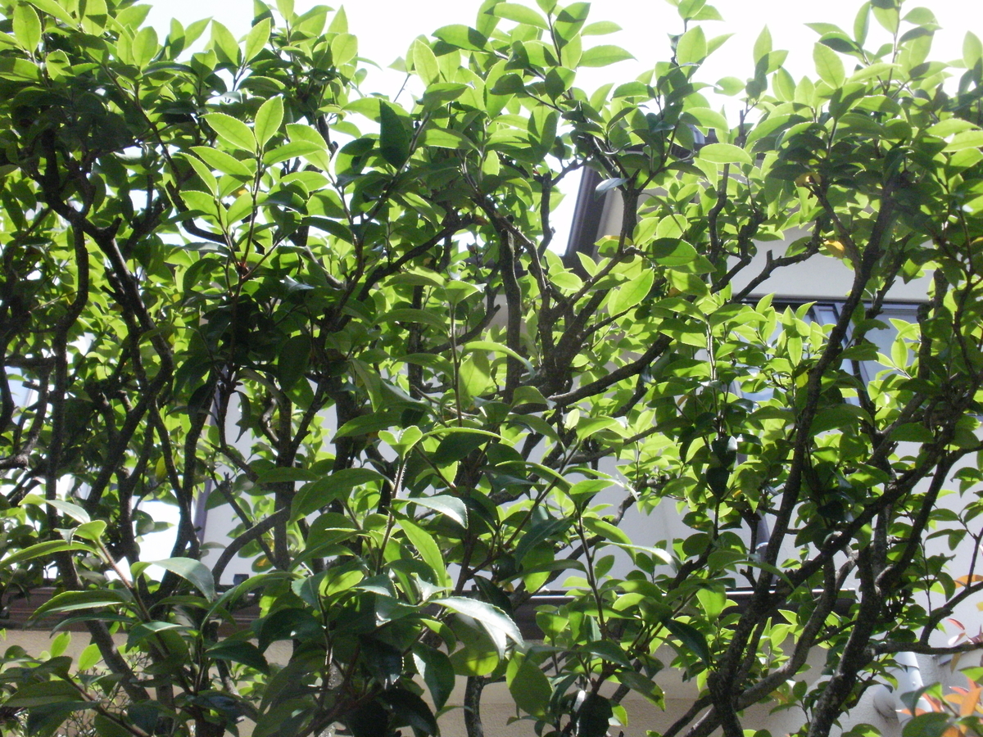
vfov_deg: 39.7
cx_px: 492
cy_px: 368
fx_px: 1022
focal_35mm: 36
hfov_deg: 51.4
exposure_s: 1/640
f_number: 5.6
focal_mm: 6.3
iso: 400
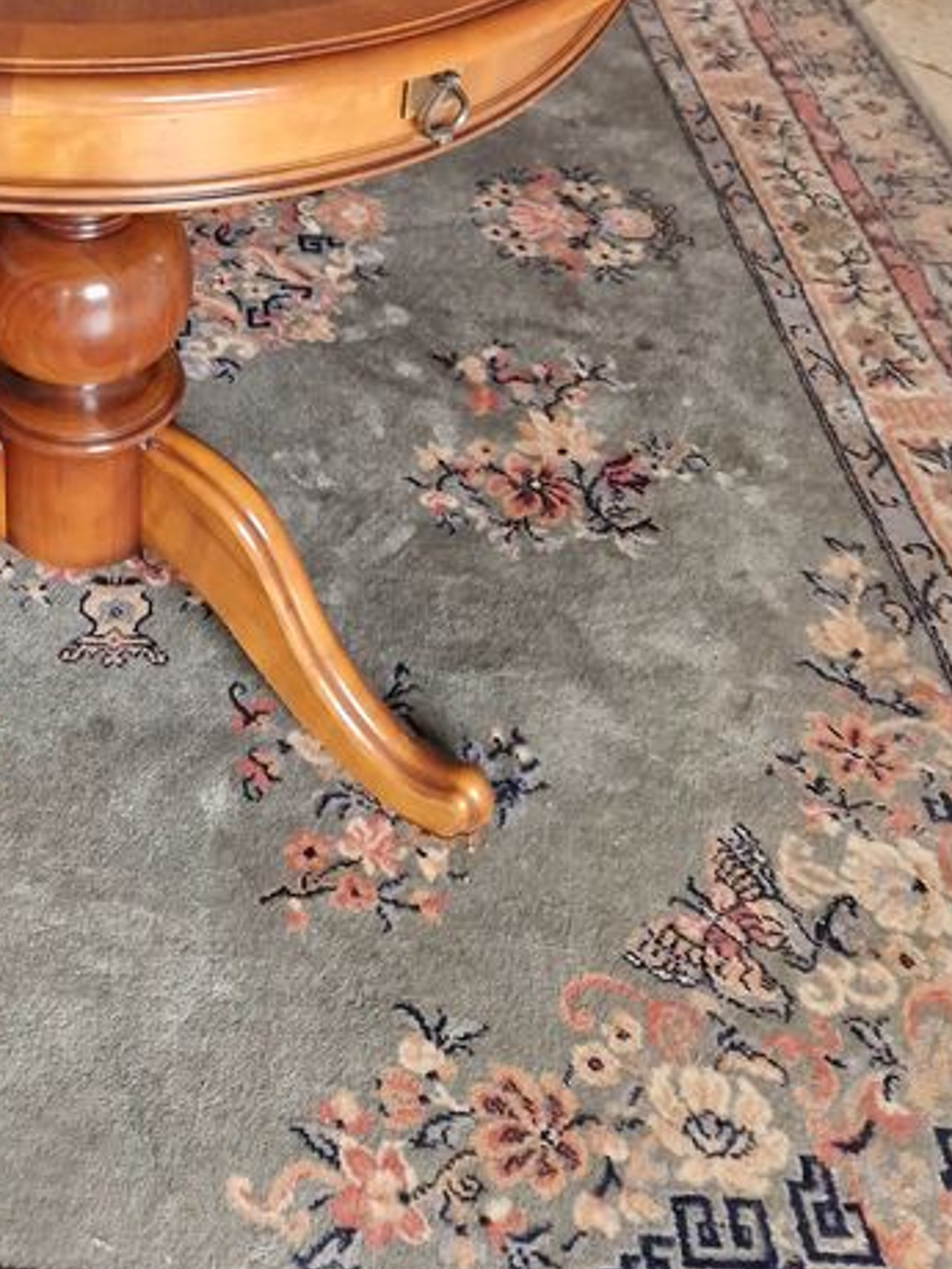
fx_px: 1833
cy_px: -91
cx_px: 75
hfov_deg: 27.9
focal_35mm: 50
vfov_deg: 33.7
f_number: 1.8
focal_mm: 5.4
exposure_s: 1/100
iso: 400
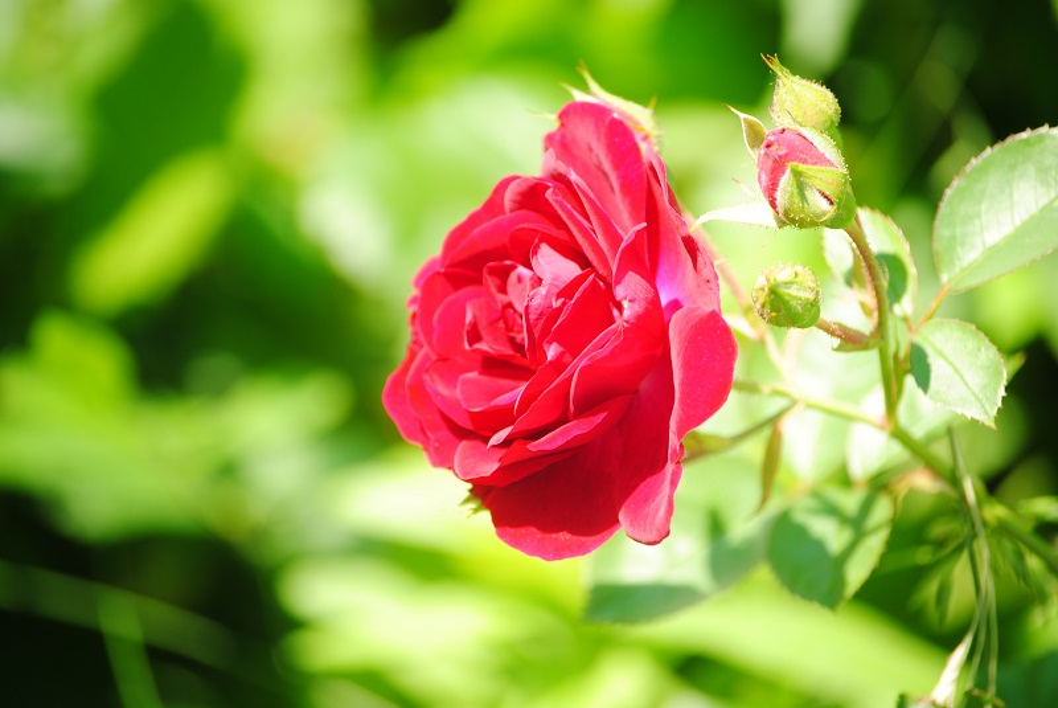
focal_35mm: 255
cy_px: 354
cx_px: 529
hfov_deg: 8.1
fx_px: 7501
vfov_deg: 5.4
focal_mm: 170
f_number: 5
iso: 100
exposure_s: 1/80
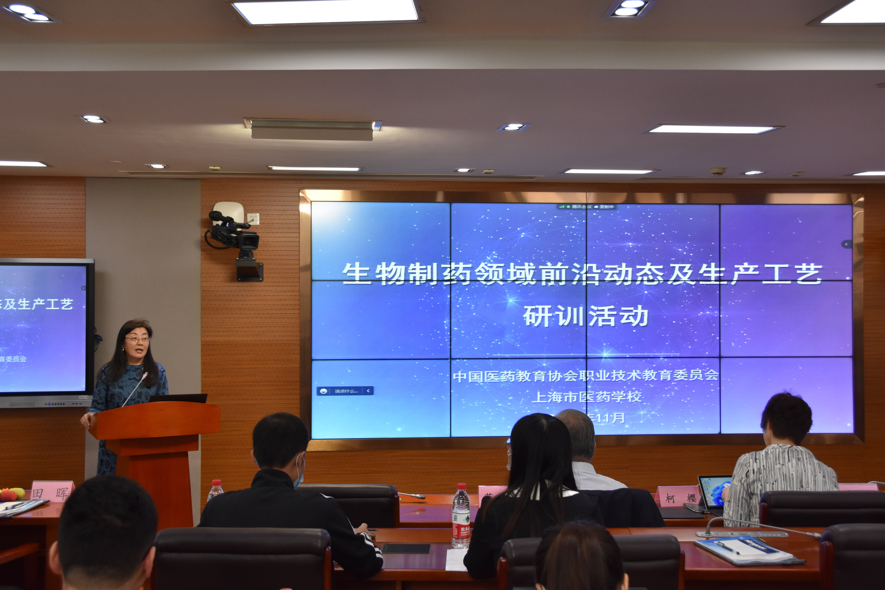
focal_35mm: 46
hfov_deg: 42.3
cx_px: 442
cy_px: 295
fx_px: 1143
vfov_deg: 28.9
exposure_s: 1/125
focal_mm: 31
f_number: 5.6
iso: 800
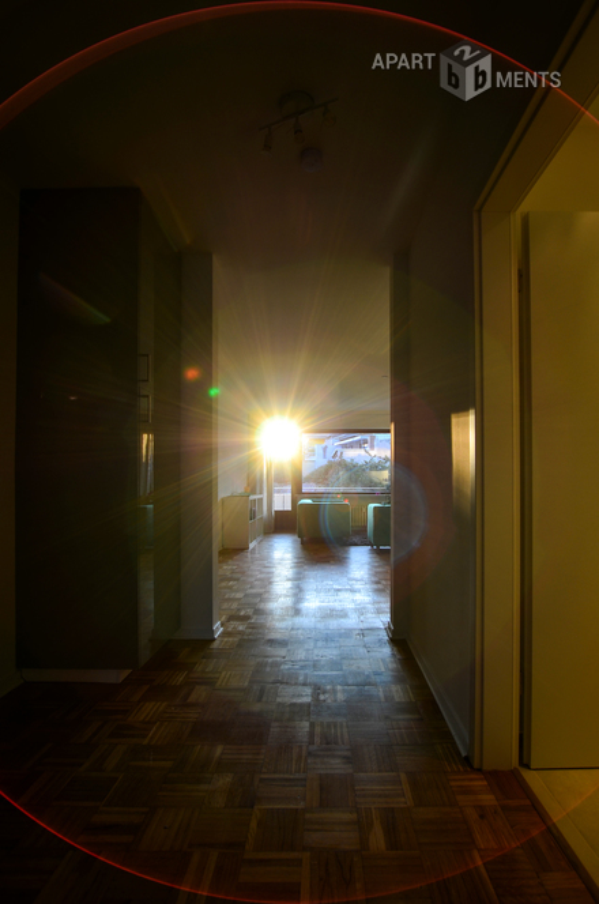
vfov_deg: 100.5
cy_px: 452
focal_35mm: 15
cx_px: 300
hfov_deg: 77.1
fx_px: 376
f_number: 4
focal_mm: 10
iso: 100
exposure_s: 1/60
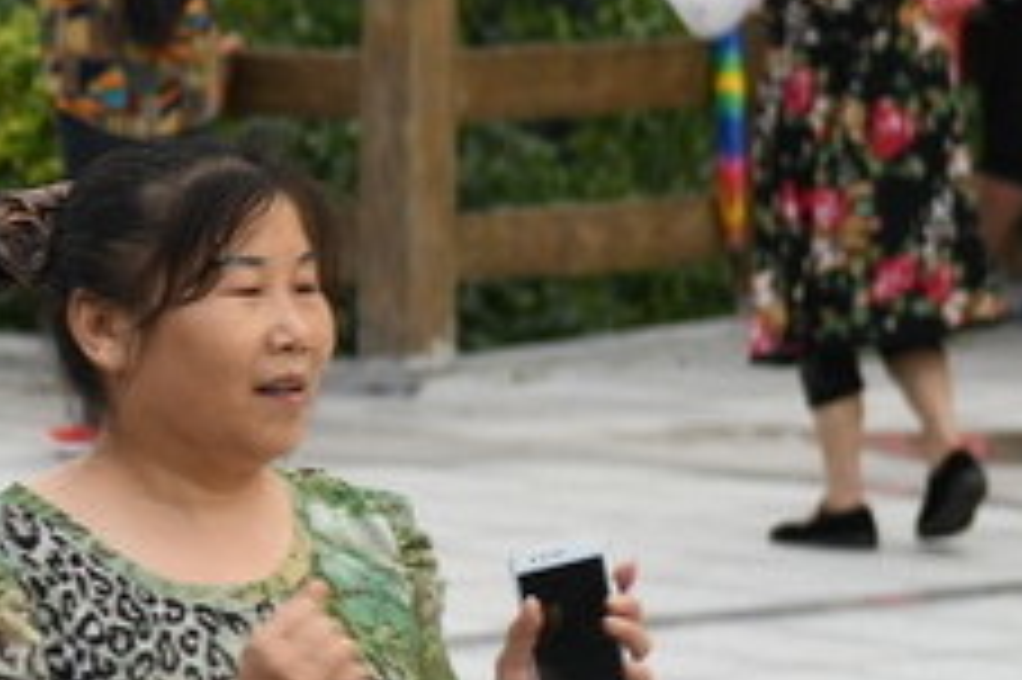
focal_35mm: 349
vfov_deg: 3.9
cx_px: -1369
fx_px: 9900
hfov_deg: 5.7
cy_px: 108
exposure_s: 1/160
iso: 160
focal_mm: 66
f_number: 4
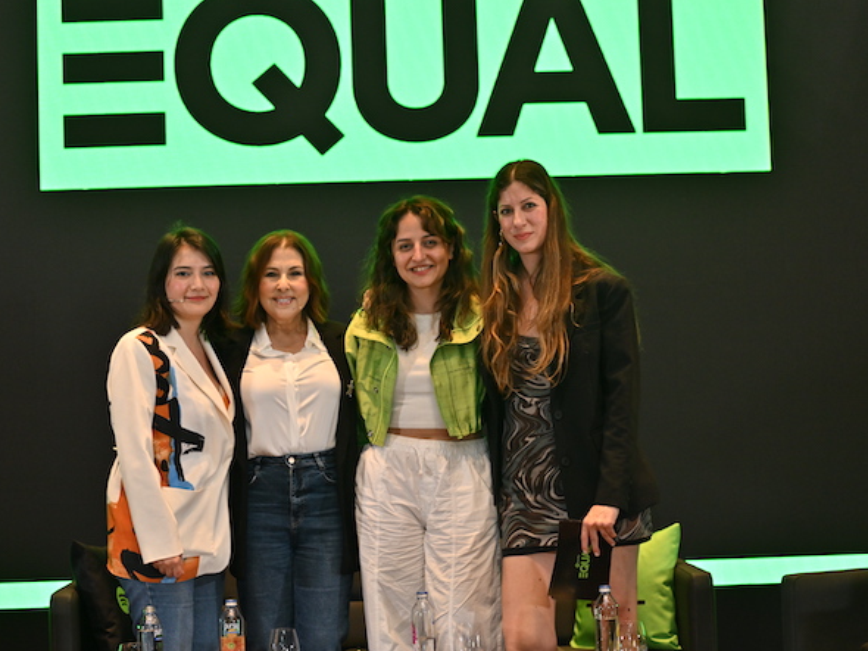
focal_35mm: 77
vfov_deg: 19.1
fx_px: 1930
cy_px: 323
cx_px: 392
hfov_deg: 25.3
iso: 1600
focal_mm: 70
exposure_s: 1/160
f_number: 3.5
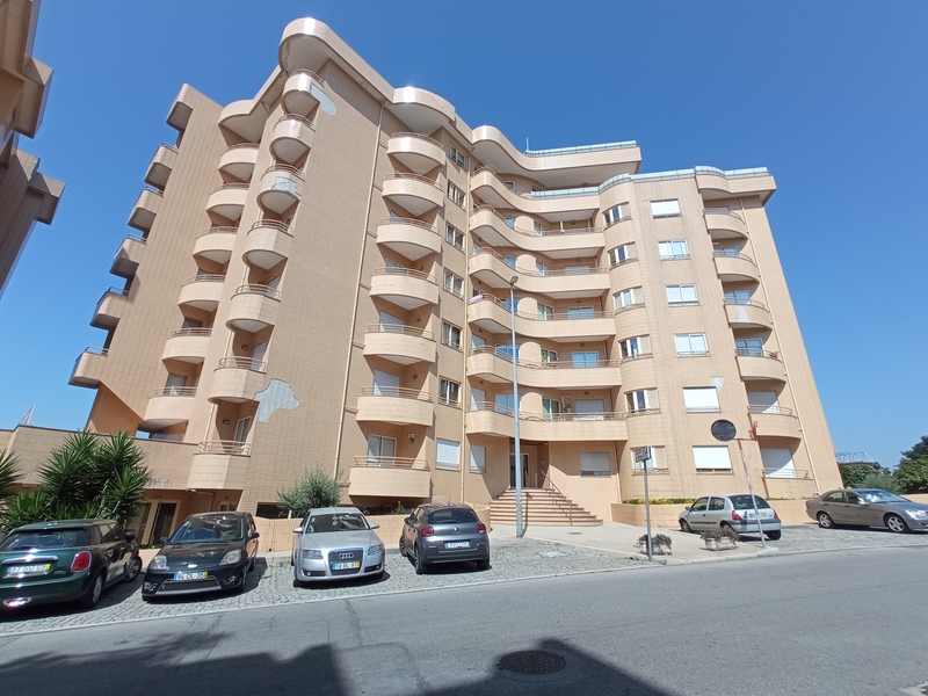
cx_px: 464
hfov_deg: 98.2
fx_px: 402
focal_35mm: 15
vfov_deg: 81.7
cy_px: 348
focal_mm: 1.65
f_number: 2.2
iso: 113
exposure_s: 1/1488
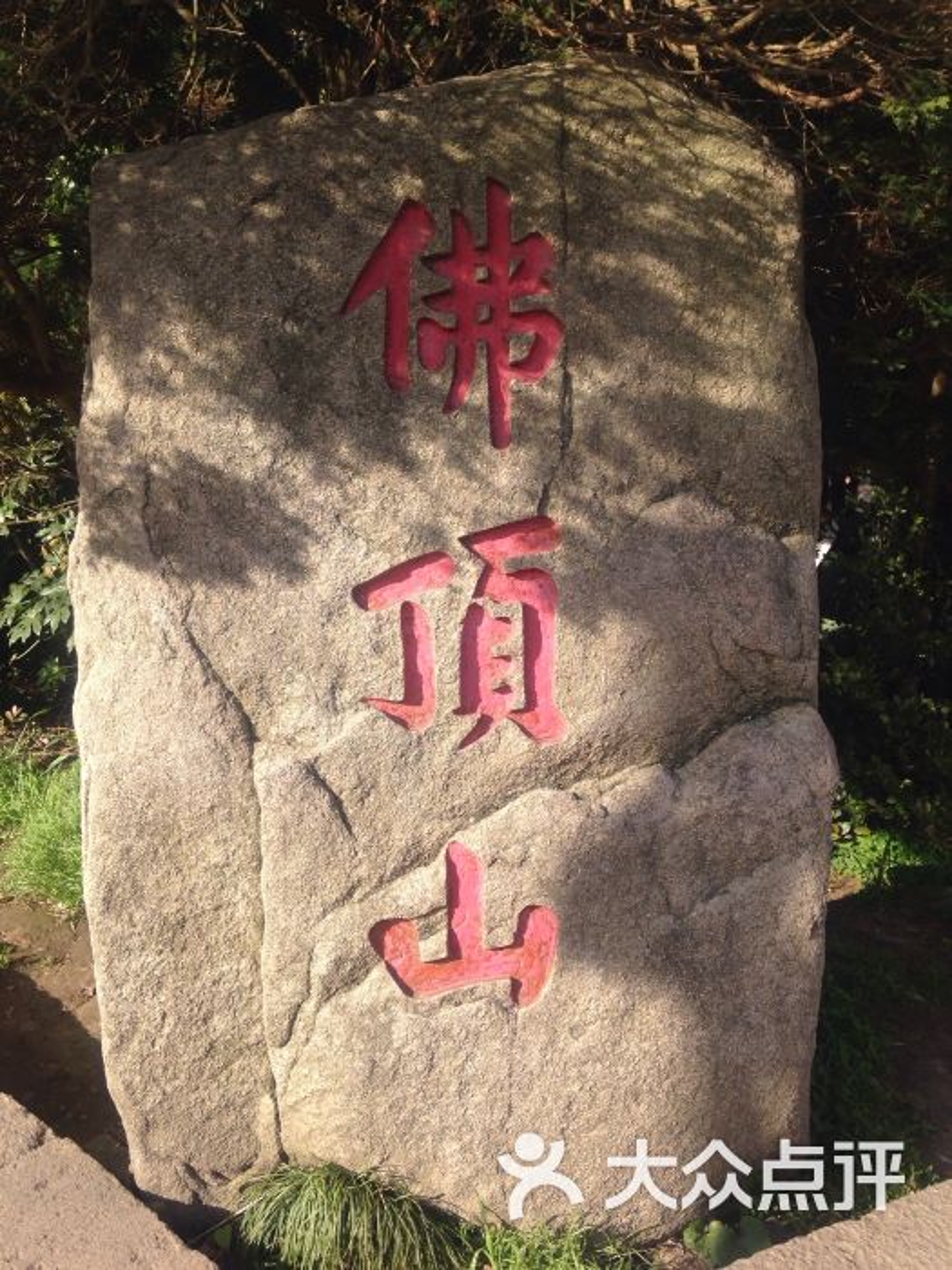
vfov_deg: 55.4
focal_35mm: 33
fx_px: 1210
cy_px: 635
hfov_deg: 42.9
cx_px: 476
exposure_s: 1/661
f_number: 2.4
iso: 50
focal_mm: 4.12
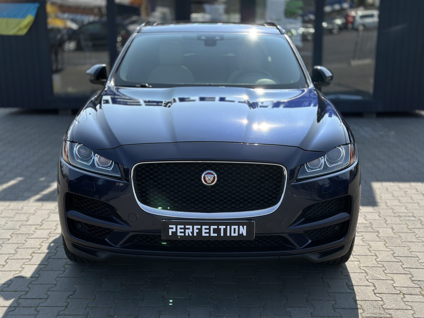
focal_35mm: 48
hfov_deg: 39.7
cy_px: 159
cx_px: 212
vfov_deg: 30.3
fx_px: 588
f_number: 1.78
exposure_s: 1/5263
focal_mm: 6.86
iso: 100
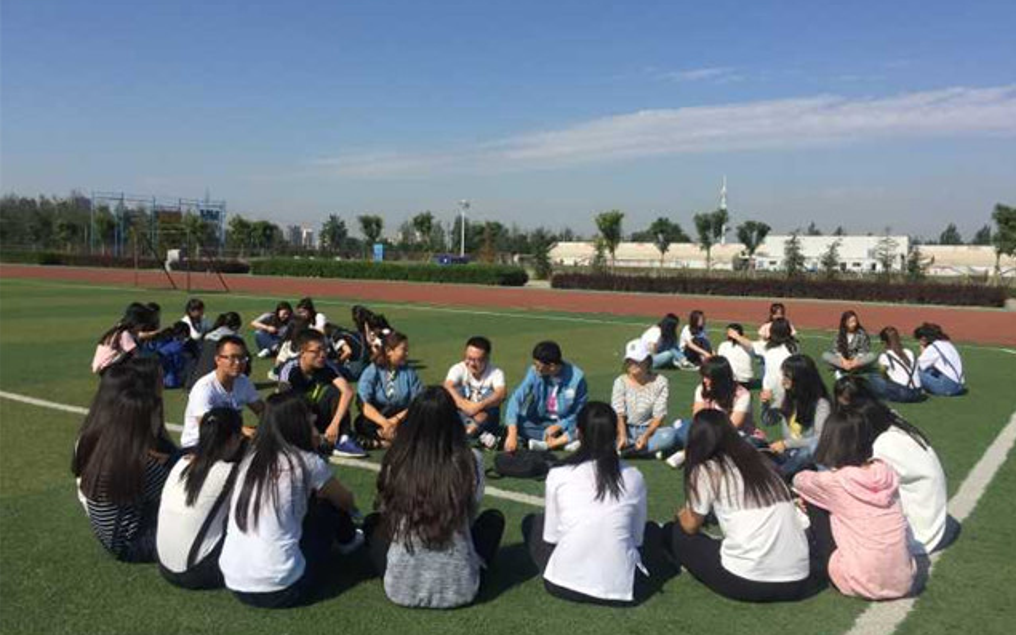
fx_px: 858
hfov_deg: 61.2
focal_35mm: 31
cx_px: 510
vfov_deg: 40.6
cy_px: 286
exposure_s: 1/3049
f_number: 2.2
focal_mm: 4.15
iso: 32
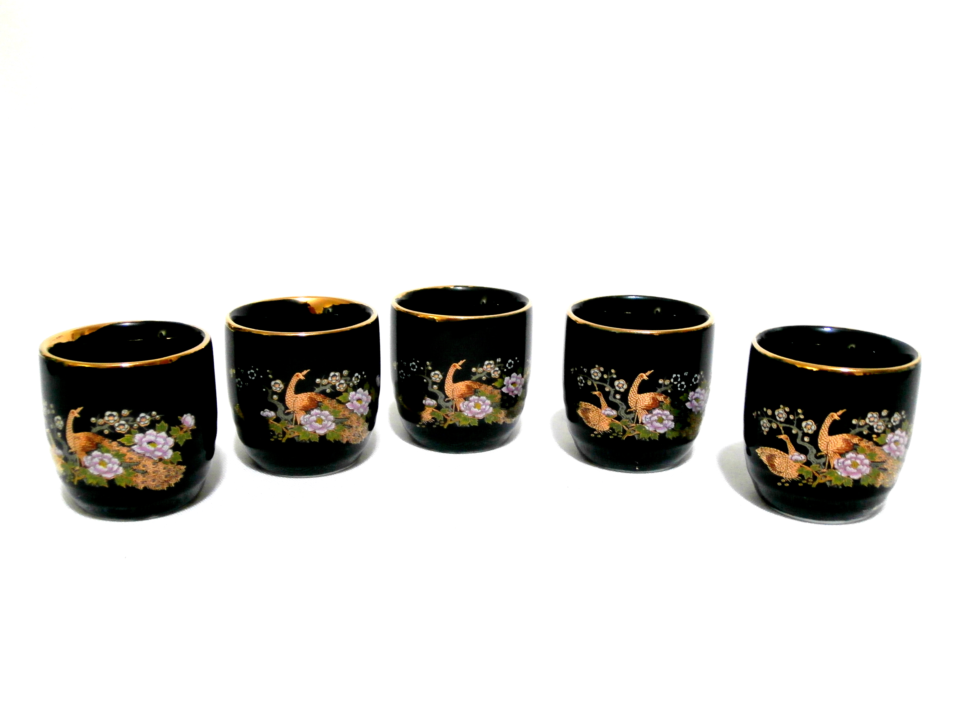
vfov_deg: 37.7
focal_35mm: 38
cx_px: 482
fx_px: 1057
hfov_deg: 49.0
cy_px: 361
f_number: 3.9
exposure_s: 1/13
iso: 200
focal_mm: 6.67
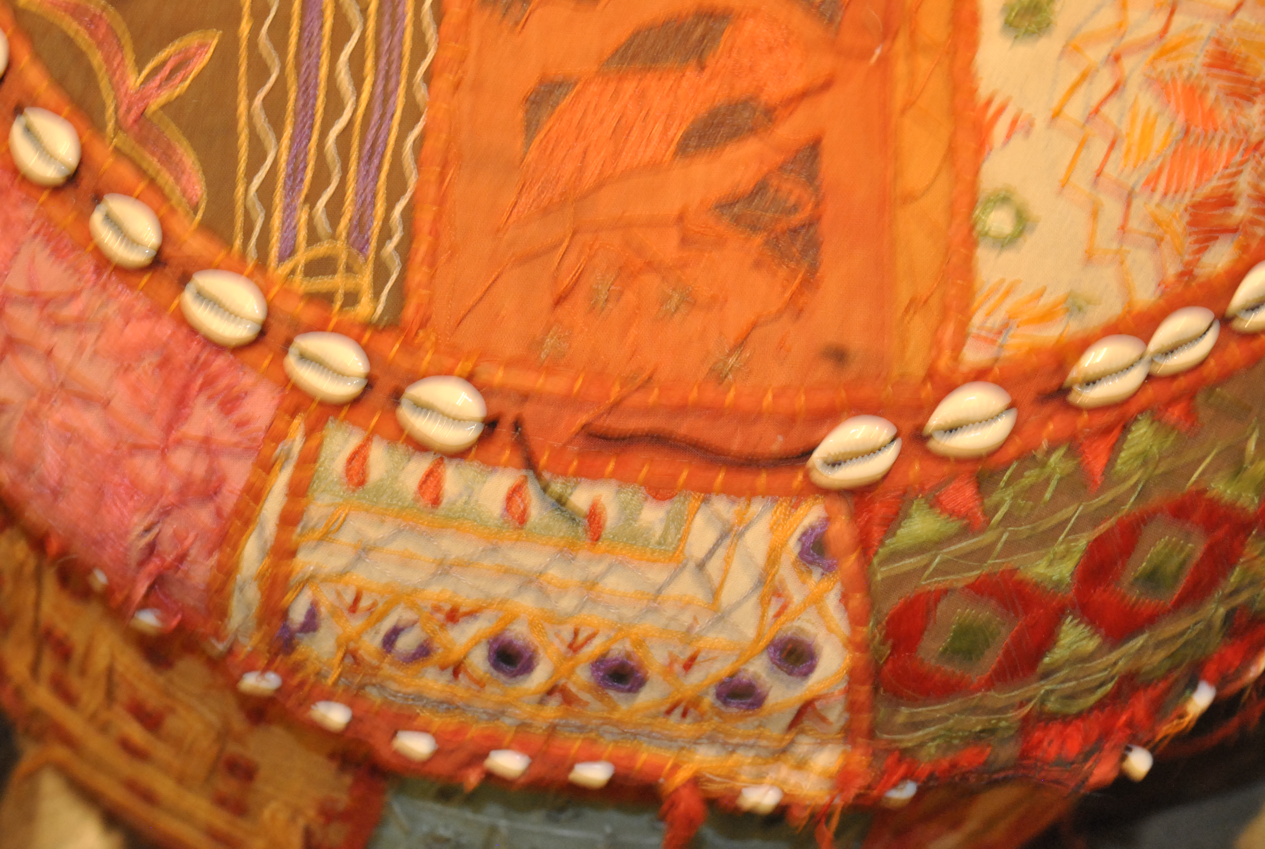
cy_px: 424
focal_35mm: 82
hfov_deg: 24.6
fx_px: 2905
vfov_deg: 16.6
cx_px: 632
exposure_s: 1/25
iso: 800
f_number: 5.6
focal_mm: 55
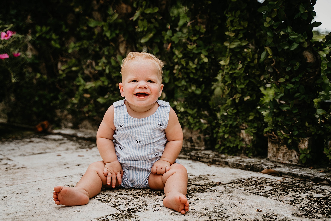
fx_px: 414
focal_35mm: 45
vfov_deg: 29.9
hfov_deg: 43.6
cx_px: 166
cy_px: 110
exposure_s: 1/500
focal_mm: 45
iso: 125
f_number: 2.8
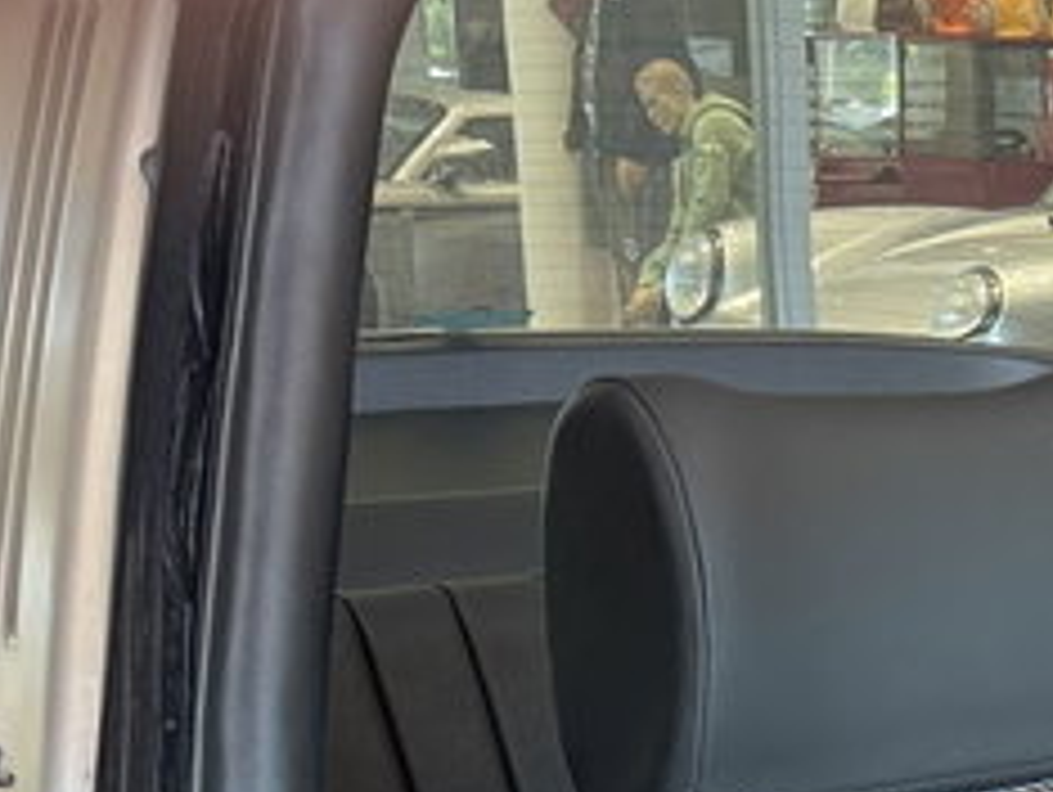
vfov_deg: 16.3
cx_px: 1206
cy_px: 1210
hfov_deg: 22.3
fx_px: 2497
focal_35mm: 82
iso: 160
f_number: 1.6
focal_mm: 5.1
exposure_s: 1/60
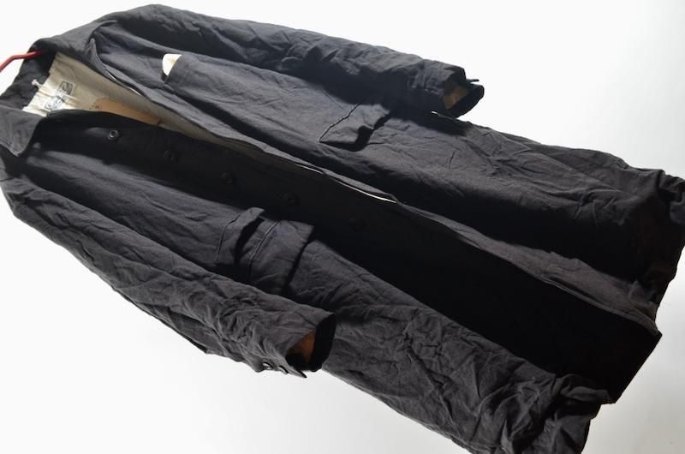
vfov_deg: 22.5
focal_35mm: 60
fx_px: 1139
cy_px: 227
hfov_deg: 33.5
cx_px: 342
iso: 800
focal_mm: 40
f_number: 6.3
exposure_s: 1/20
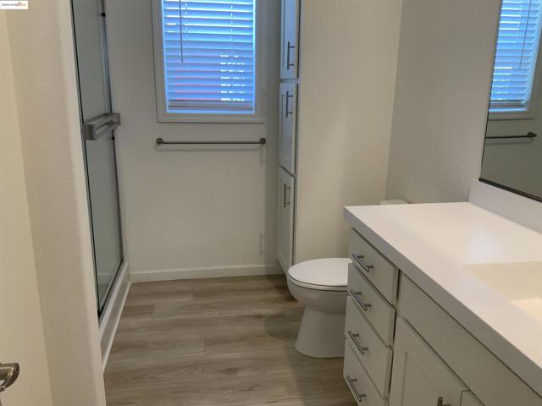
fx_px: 454
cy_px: 203
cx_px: 271
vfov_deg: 48.2
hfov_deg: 61.7
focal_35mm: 29
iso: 64
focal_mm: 3
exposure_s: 1/60
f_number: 1.8
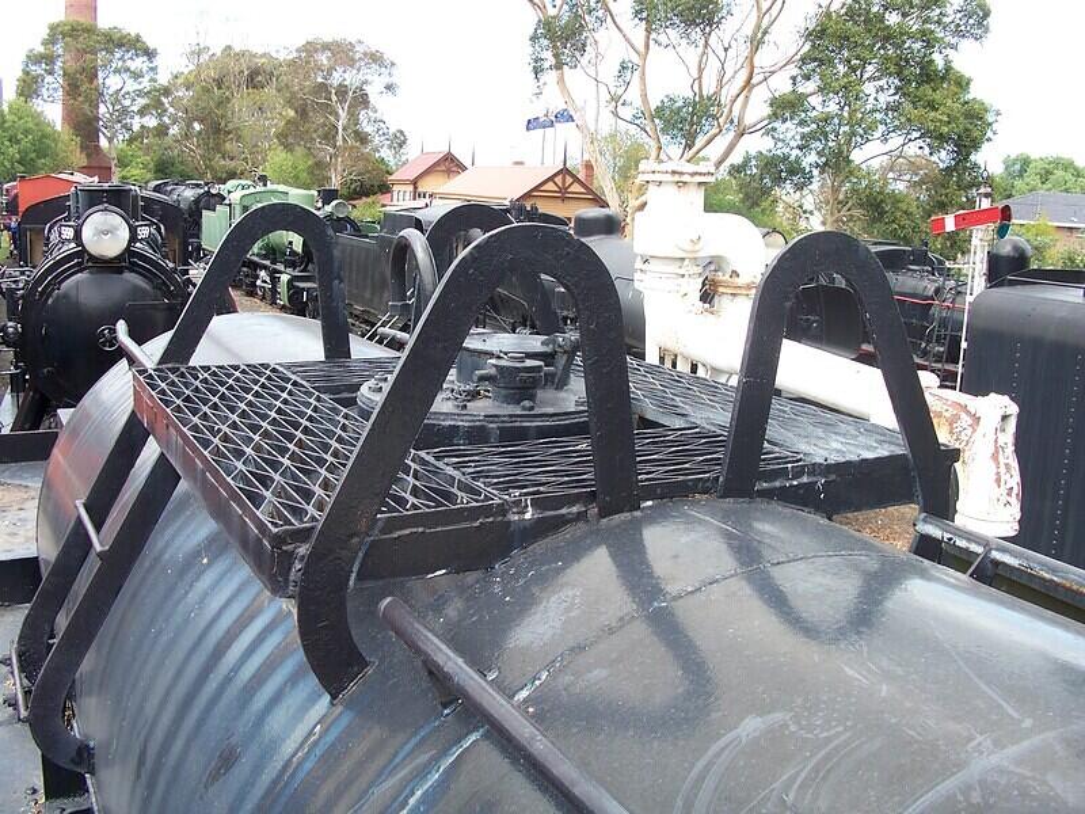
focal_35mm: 35
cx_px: 542
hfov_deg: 52.6
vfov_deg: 40.7
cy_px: 407
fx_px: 1097
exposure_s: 1/350
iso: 80
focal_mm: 6
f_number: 2.8
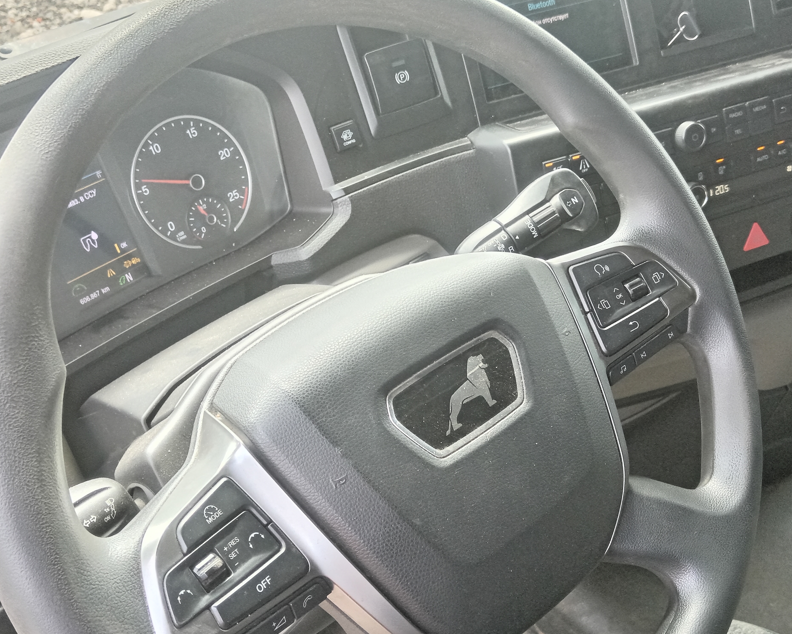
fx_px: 961
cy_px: 334
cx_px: 411
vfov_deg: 36.5
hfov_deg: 44.8
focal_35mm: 41
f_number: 1.9
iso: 531
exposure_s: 1/100
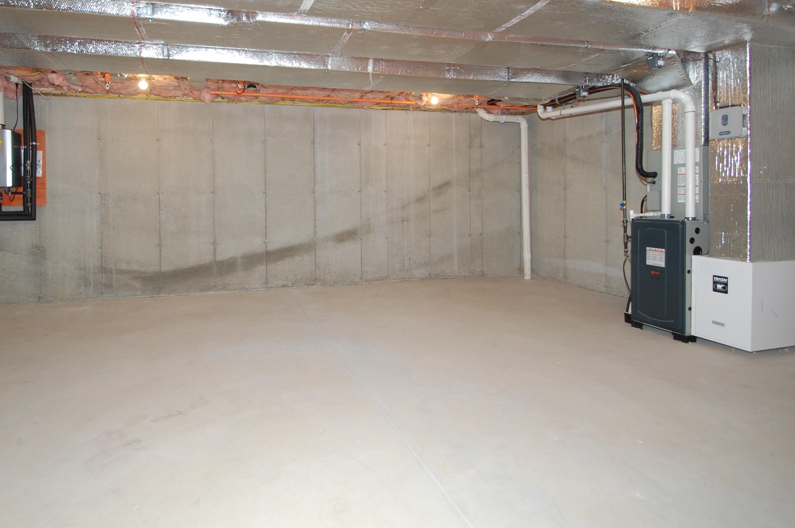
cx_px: 340
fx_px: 419
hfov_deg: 86.4
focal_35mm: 19
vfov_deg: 63.7
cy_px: 202
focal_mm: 10
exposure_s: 1/60
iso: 400
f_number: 4
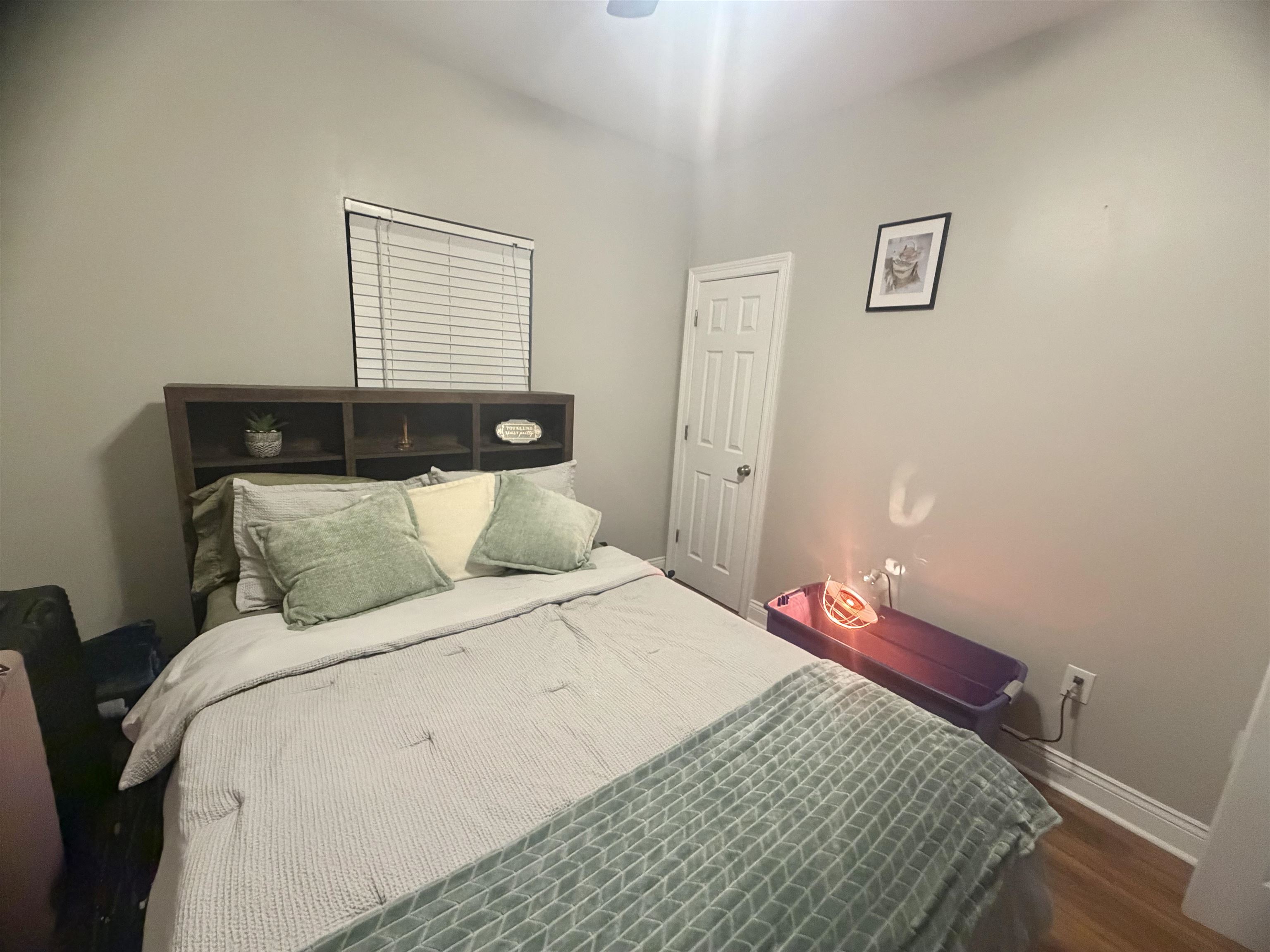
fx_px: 514
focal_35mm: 14
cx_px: 635
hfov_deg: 102.1
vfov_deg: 85.7
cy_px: 476
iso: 640
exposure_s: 1/60
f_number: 2.2
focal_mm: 2.22
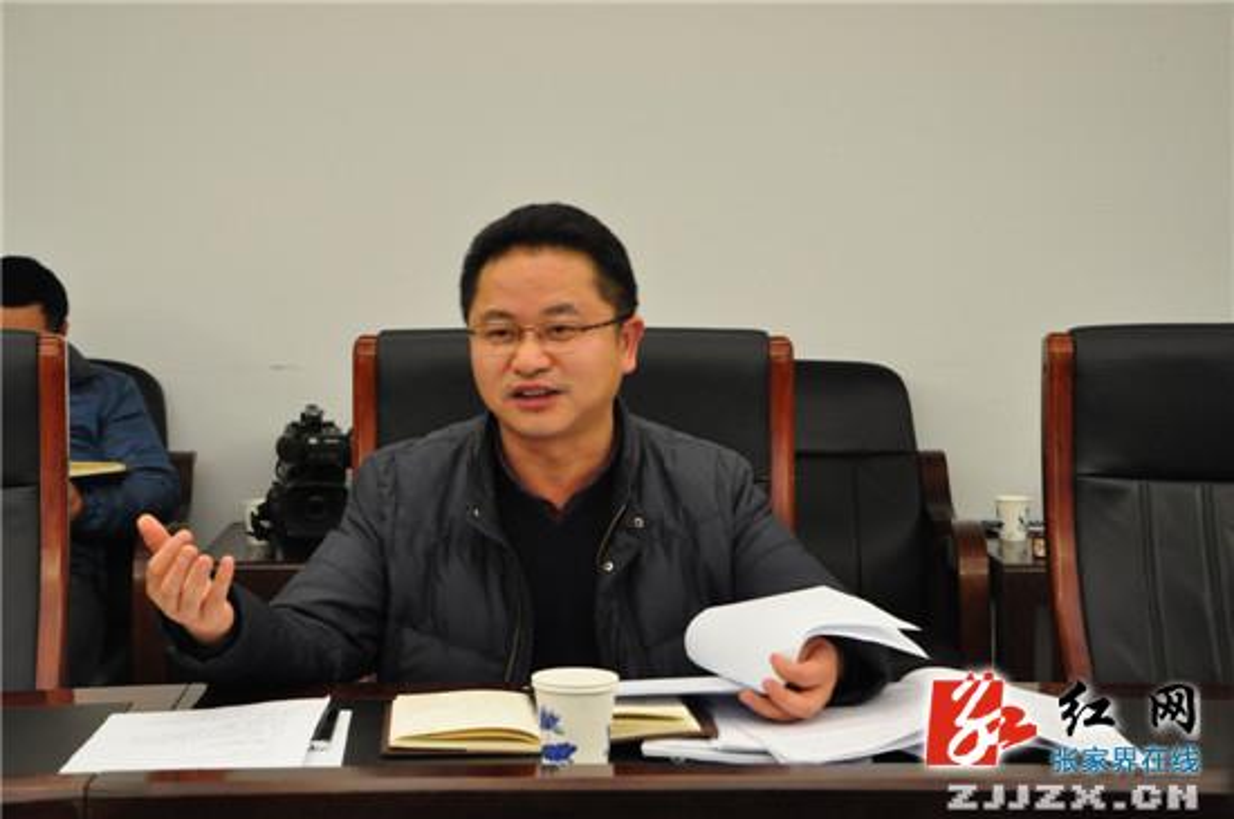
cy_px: 410
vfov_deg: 20.1
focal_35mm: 68
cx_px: 617
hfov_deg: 29.9
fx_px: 2310
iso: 1000
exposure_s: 1/25
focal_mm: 45
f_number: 7.1
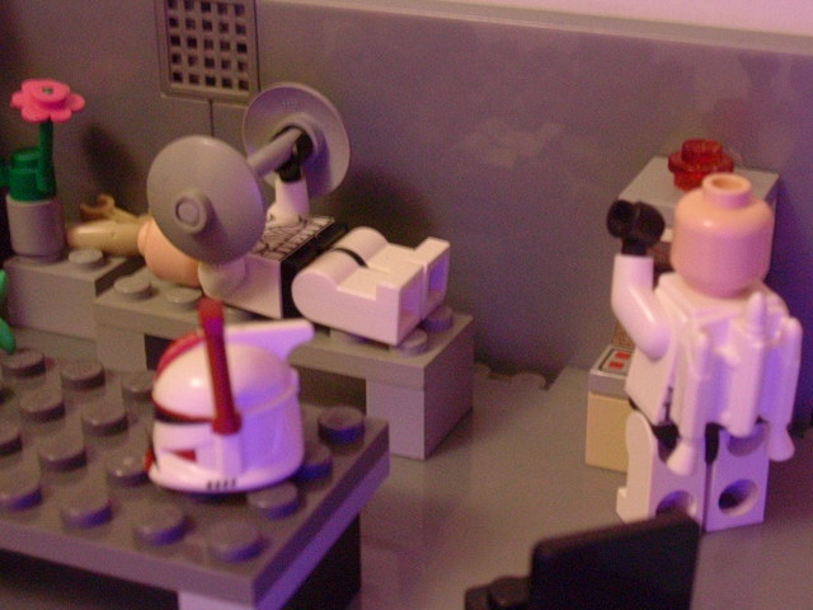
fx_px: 1574
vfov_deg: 21.9
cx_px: 406
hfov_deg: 29.0
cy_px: 305
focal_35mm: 67
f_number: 3.6
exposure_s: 1/2.7
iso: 200
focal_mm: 10.2
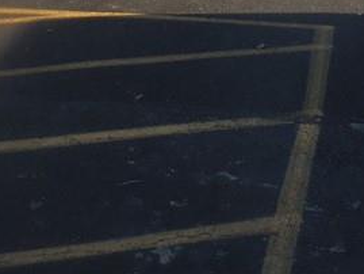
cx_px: 231
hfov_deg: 20.6
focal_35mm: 95
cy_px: -246
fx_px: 999
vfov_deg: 13.6
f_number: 3.3
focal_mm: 4.5
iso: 125
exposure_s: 1/640
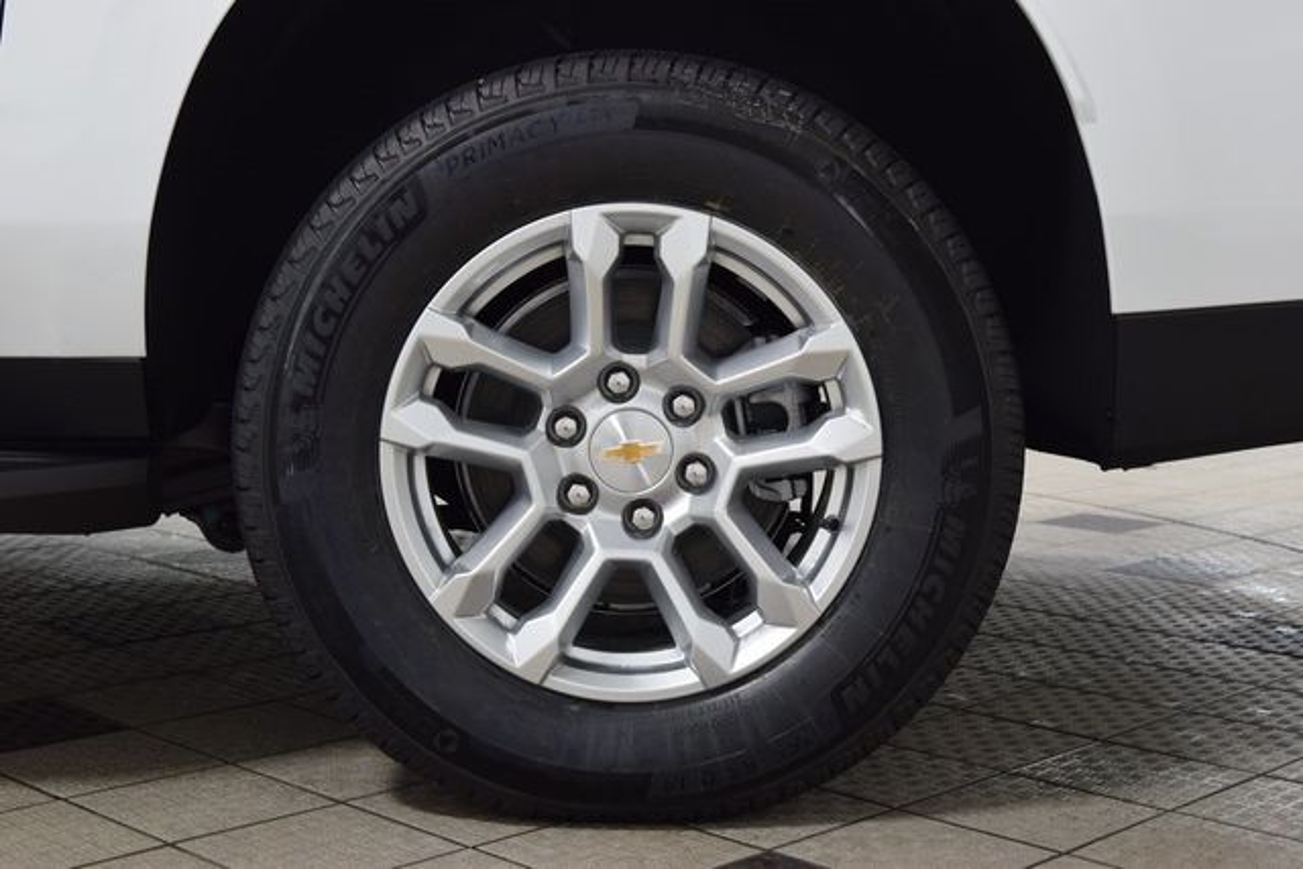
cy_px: 434
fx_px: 1901
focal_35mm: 52
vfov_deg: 25.8
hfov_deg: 37.8
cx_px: 652
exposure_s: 1/15
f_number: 6.3
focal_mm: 35
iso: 560
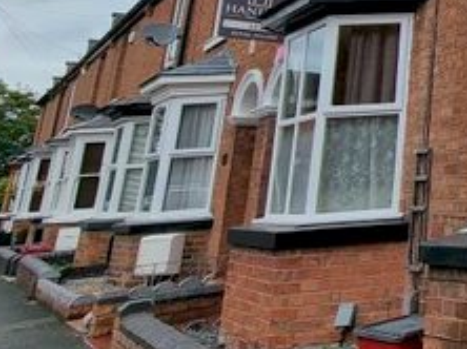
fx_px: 553
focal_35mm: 41
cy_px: -5
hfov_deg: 28.3
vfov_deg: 32.1
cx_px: 711
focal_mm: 2.2
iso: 50
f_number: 2.2
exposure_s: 1/1100
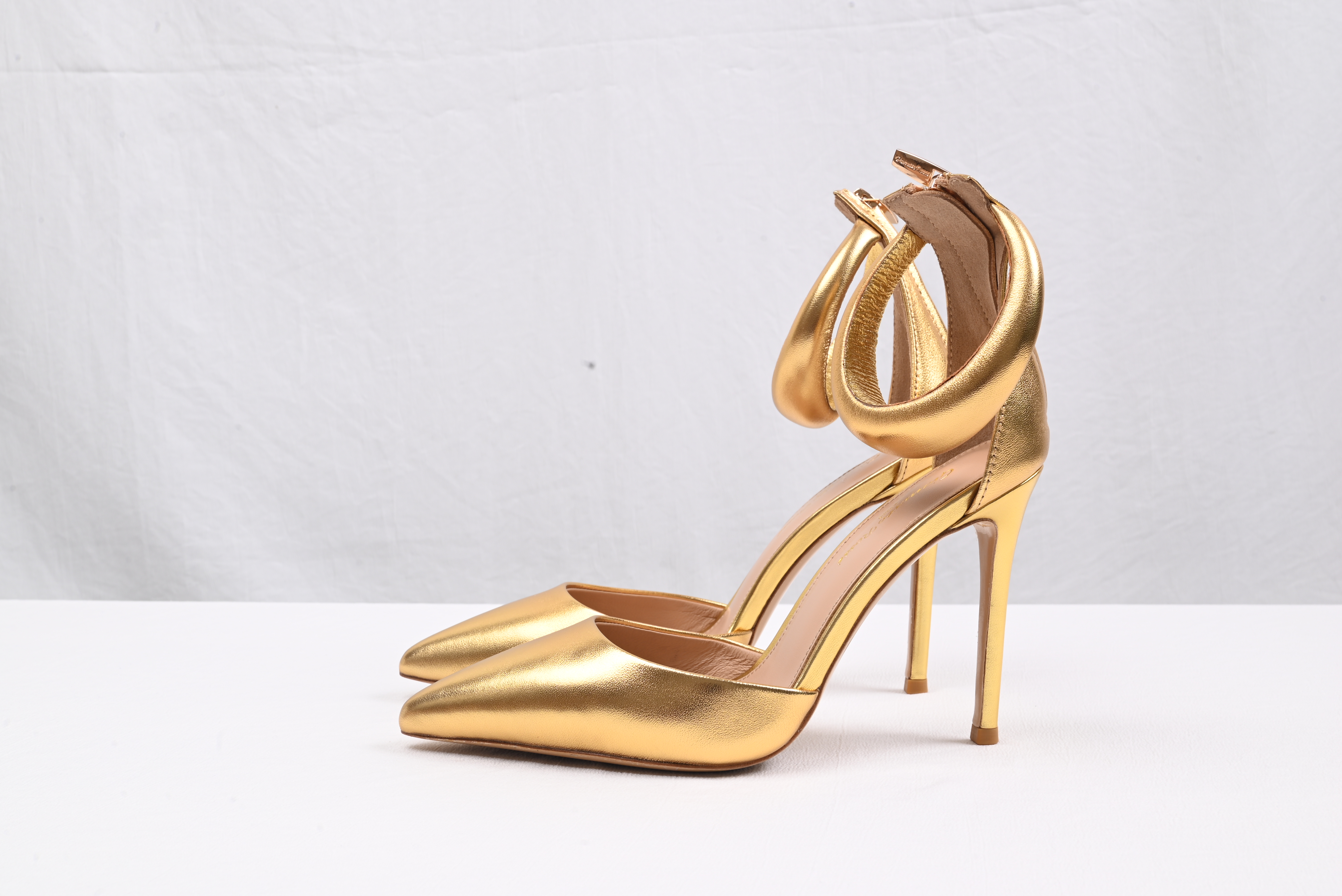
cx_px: 671
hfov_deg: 48.4
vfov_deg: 33.4
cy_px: 448
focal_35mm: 40
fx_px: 1492
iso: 100
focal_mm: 40
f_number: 16
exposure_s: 1/2
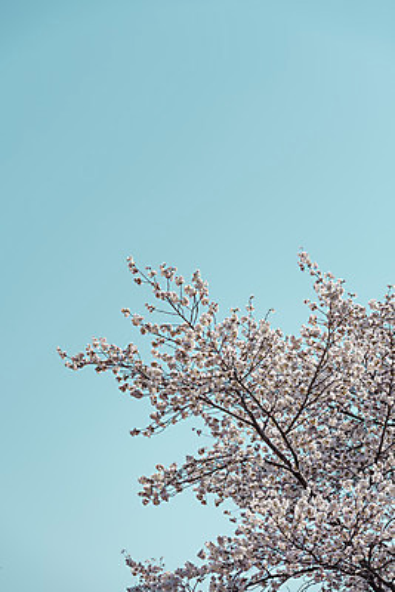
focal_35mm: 110
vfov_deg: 18.6
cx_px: 198
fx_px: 1809
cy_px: 296
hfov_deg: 12.5
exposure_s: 1/1250
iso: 100
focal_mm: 110
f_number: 5
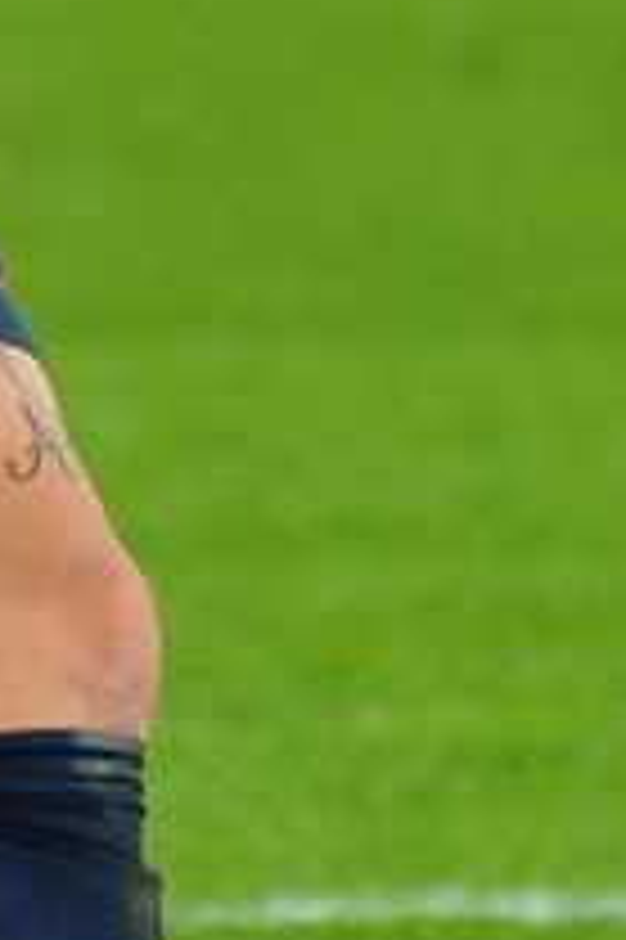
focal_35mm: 937
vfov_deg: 2.2
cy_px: -288
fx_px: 24479
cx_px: -761
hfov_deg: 1.5
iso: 1600
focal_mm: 170
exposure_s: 1/800
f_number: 3.2
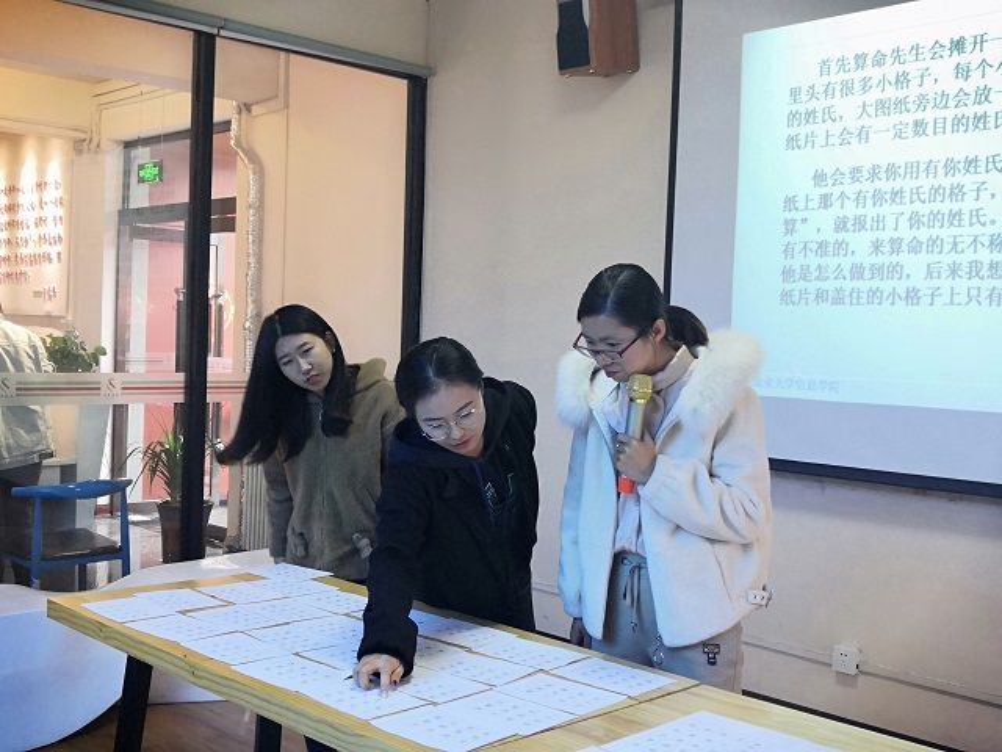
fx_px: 1158
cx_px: 501
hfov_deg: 46.8
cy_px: 376
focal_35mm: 40
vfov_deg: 36.0
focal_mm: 3.95
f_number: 1.8
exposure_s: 1/33.3
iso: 250
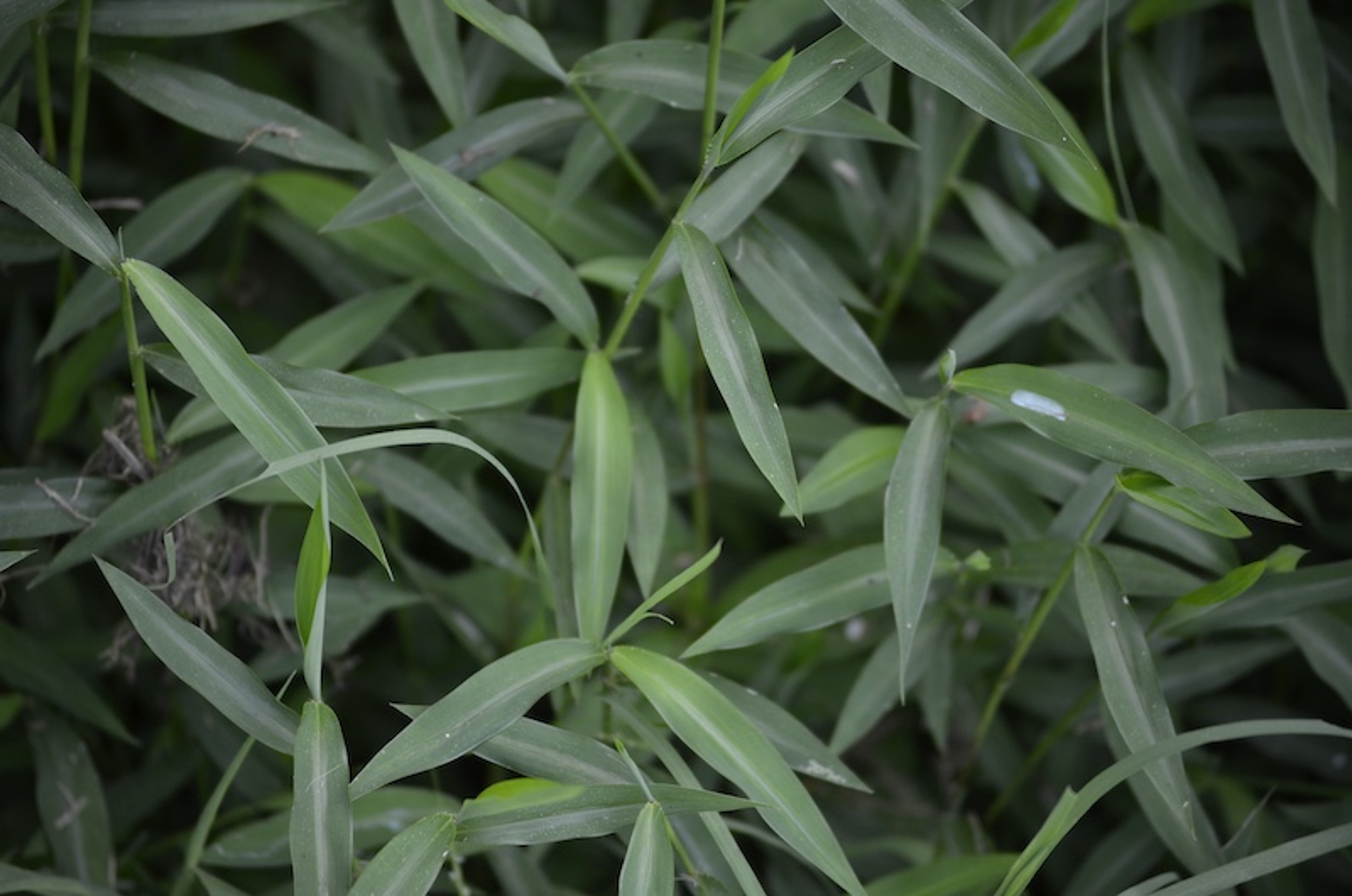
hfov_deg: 13.7
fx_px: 5622
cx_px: 676
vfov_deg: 9.1
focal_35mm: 150
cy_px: 448
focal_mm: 100
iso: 400
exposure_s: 1/125
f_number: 4.5
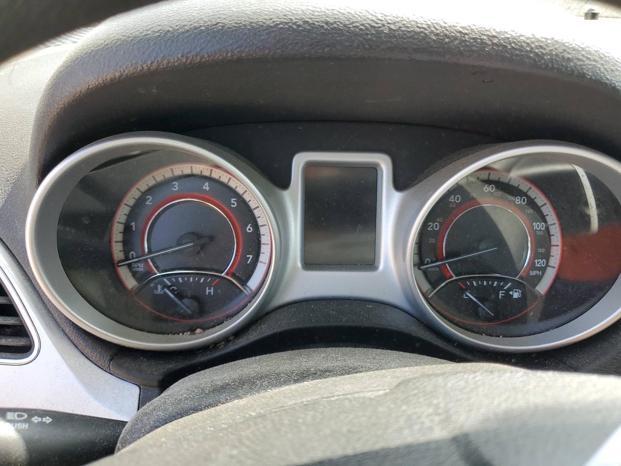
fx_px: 466
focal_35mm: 26
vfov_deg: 53.1
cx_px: 310
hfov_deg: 67.3
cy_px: 233
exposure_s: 1/263
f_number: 1.5
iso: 50
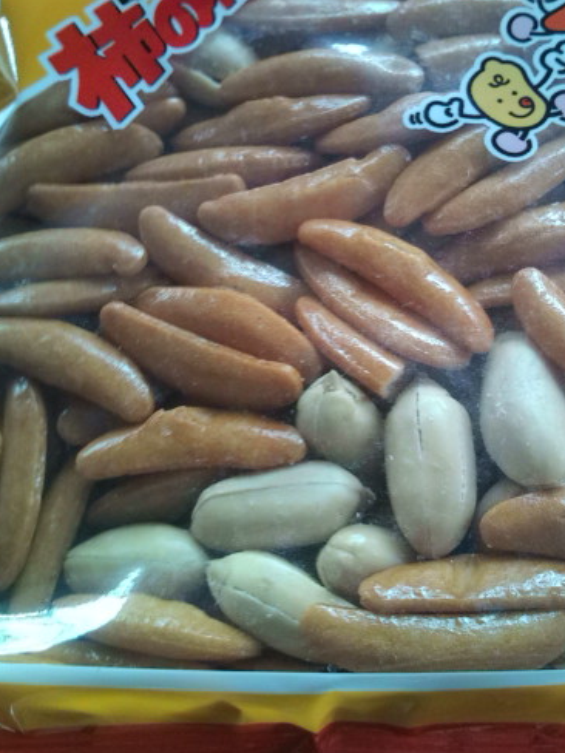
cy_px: 339
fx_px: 914
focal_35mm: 42
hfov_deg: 34.2
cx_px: 347
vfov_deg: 44.7
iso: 58
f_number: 2.8
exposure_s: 1/16.7
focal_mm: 3.3
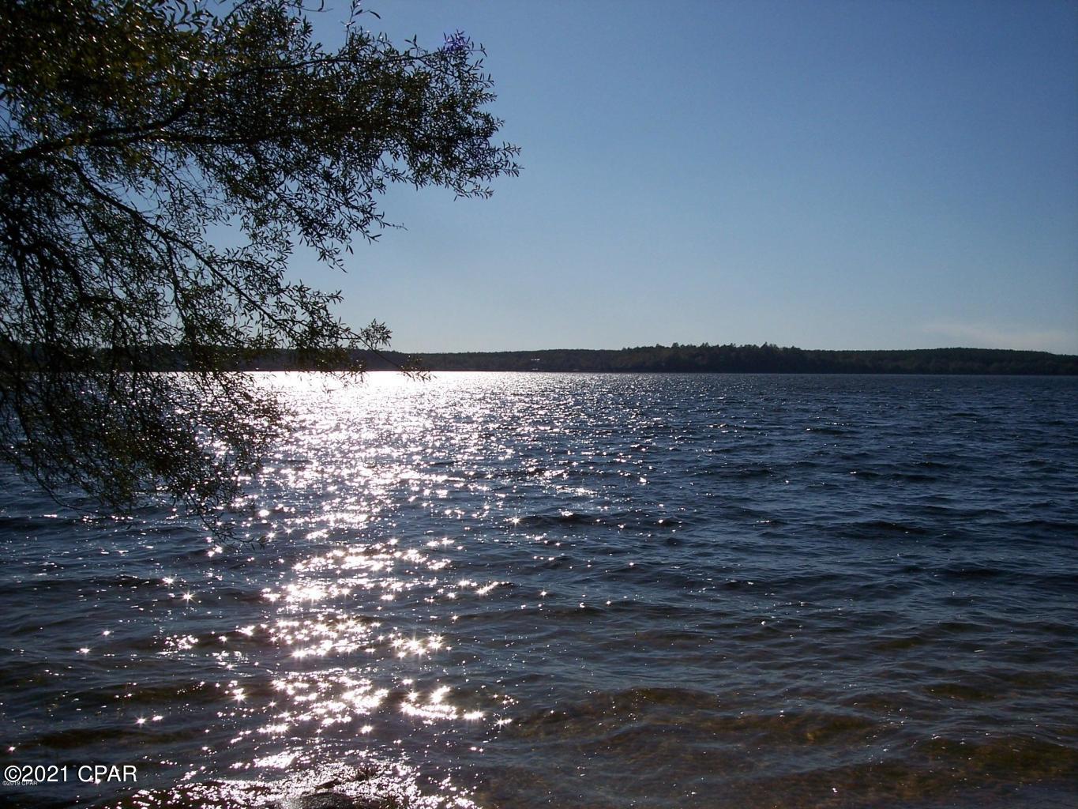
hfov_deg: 47.9
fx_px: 1215
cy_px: 404
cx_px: 539
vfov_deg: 36.8
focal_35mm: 39
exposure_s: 1/1500
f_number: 5.6
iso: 100
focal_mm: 8
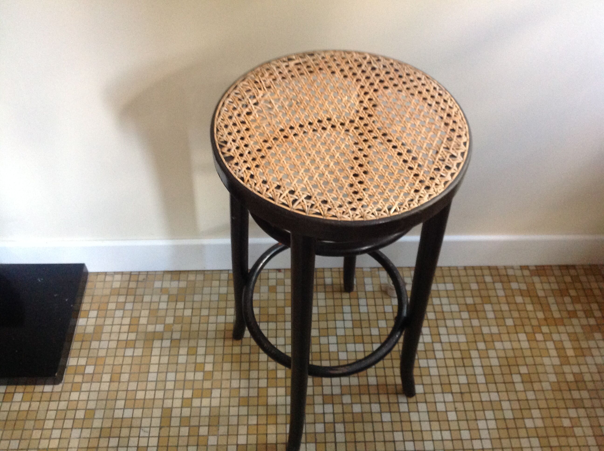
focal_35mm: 35
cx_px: 302
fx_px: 610
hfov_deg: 52.7
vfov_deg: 40.6
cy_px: 226
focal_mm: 4.28
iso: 250
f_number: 2.4
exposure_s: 1/15
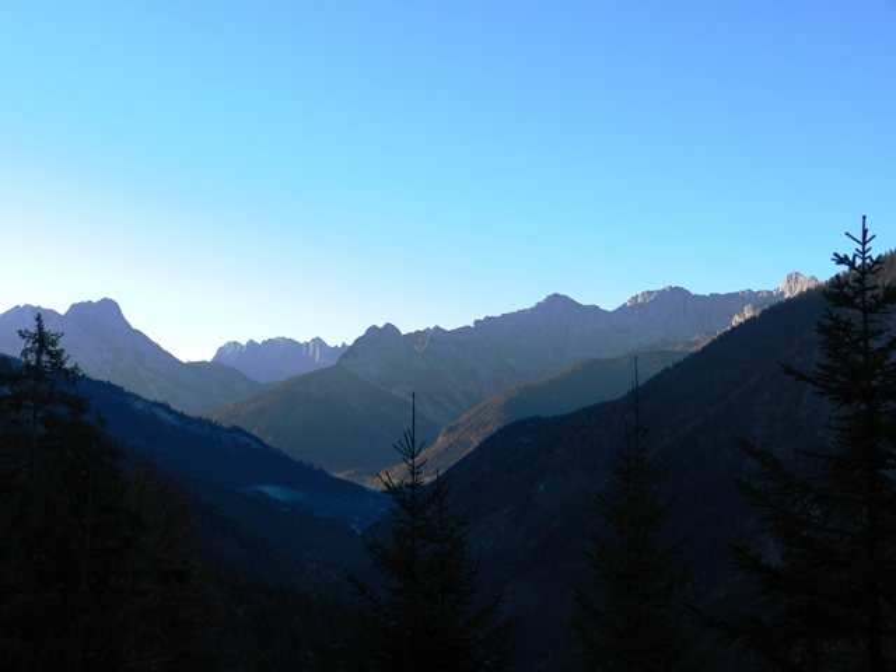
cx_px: 448
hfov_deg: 49.0
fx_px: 984
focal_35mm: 38
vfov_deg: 37.7
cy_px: 336
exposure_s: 1/400
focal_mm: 6.9
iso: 160
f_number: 4
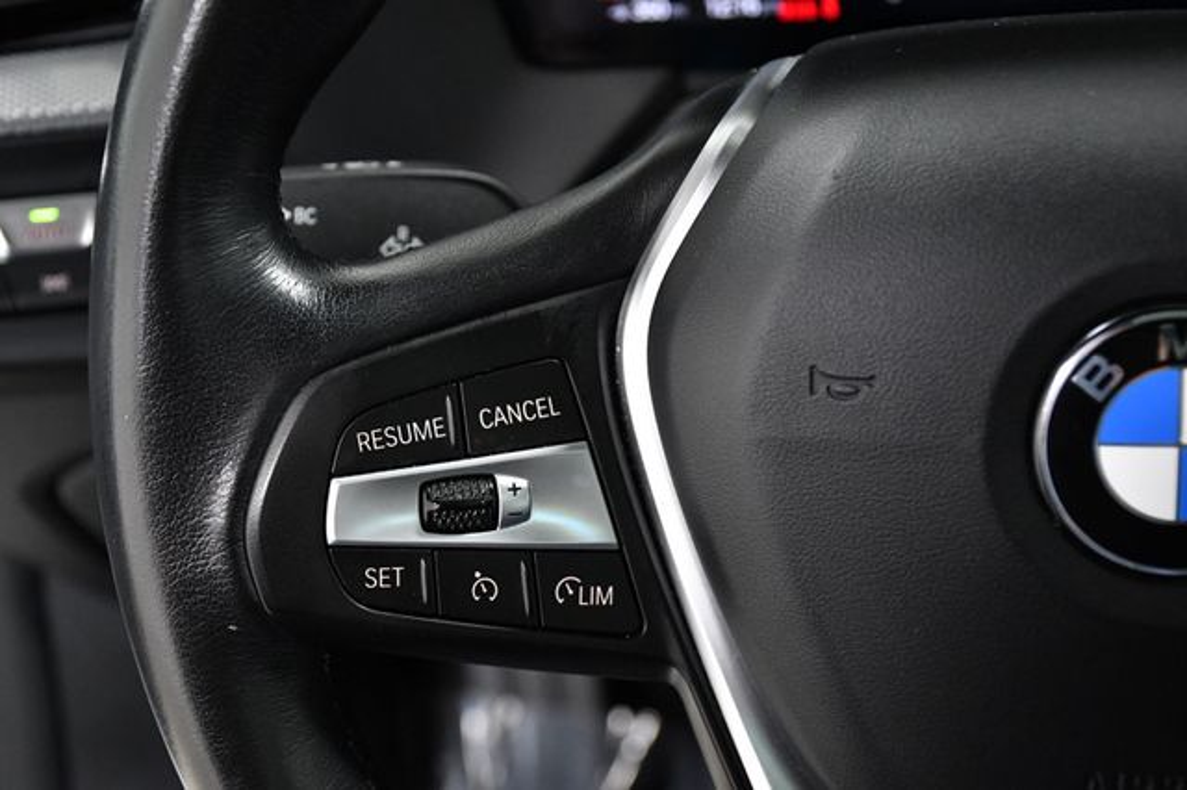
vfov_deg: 21.5
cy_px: 395
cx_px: 594
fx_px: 2076
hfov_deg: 31.9
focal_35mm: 63
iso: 2500
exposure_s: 1/125
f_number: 5.6
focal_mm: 42
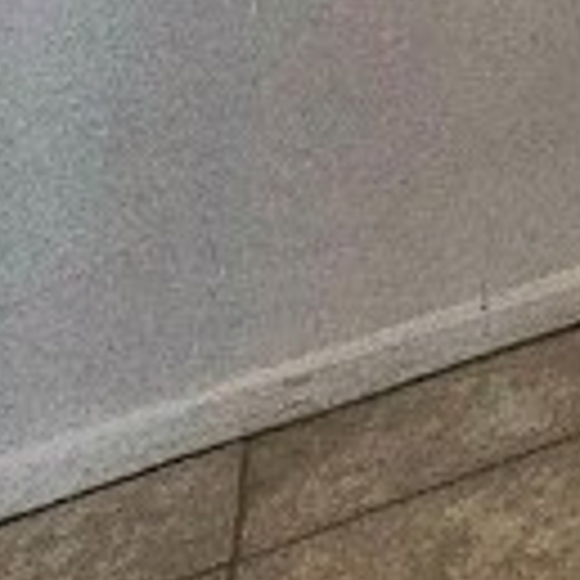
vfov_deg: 12.5
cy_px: -985
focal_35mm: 91
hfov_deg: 11.3
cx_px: 1740
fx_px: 1725
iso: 64
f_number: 2.2
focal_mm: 2.2
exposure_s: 1/120
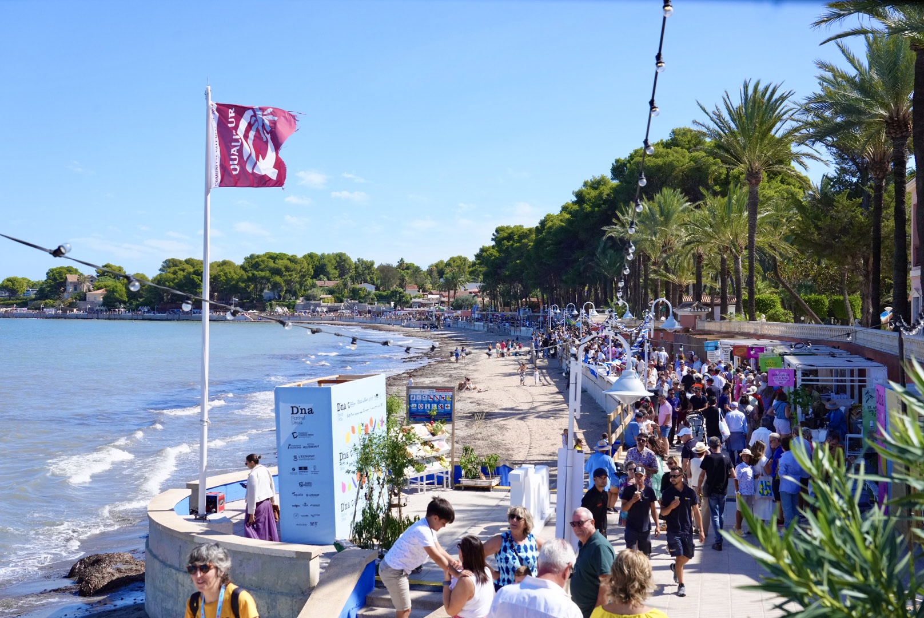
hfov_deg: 47.4
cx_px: 462
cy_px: 309
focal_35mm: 41
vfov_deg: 32.7
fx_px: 1053
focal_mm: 41
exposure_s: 1/5000
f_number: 7.1
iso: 1600
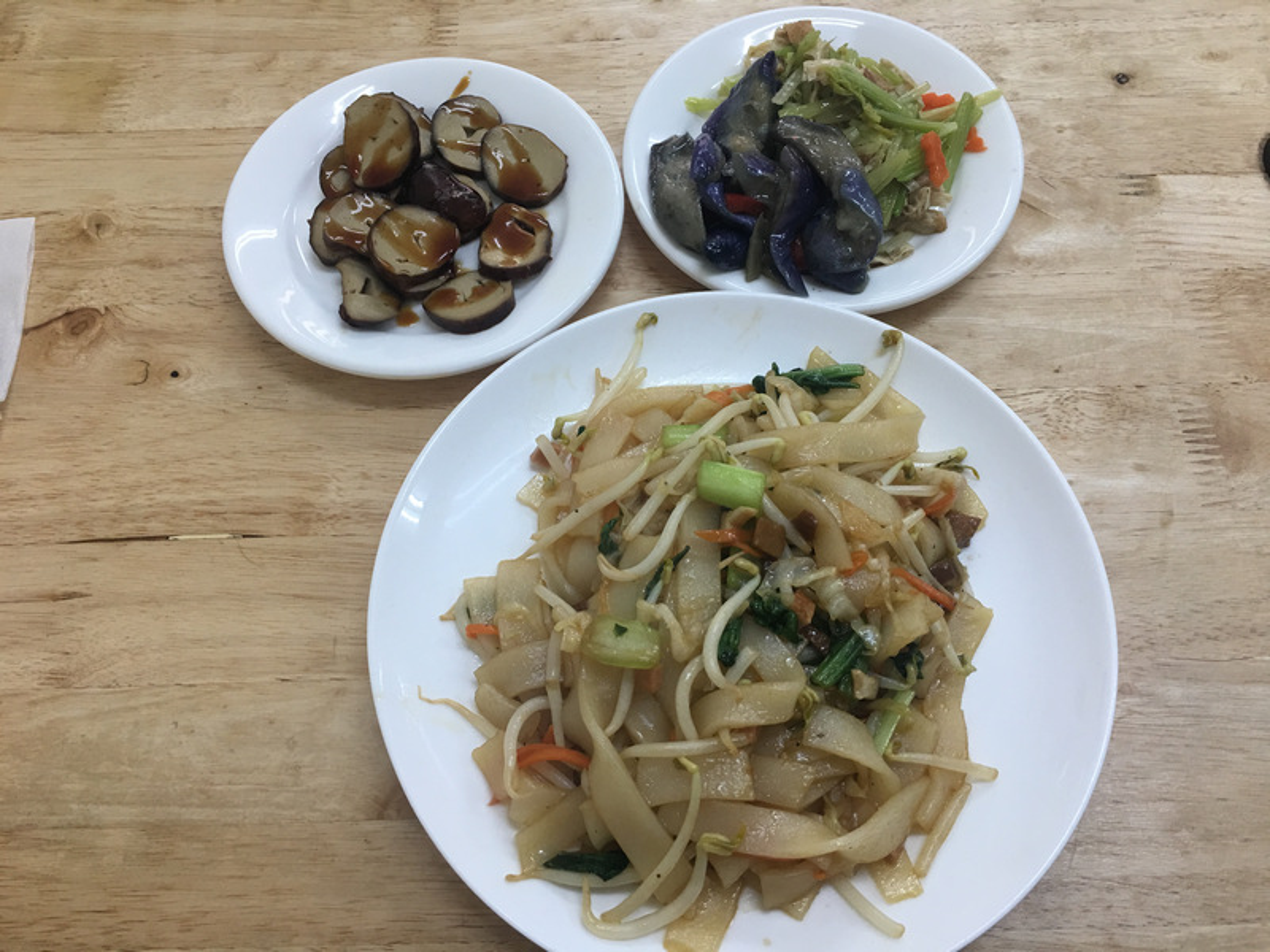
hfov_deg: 61.7
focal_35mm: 29
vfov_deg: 48.2
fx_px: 1064
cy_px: 476
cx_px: 635
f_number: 2.2
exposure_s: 1/30
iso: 32
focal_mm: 4.15
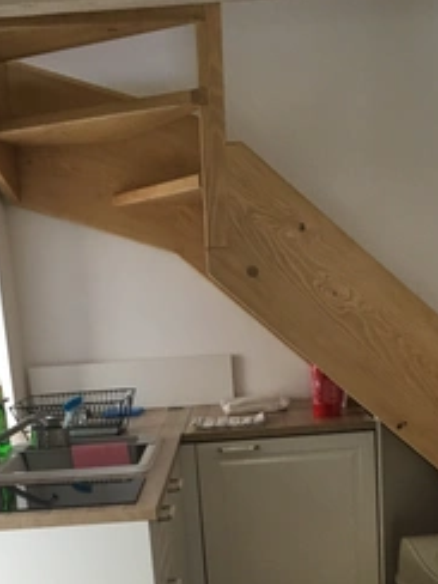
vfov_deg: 32.1
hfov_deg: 25.6
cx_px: 251
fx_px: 962
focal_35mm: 57
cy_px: 531
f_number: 2.2
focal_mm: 4.15
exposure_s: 1/33
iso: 64
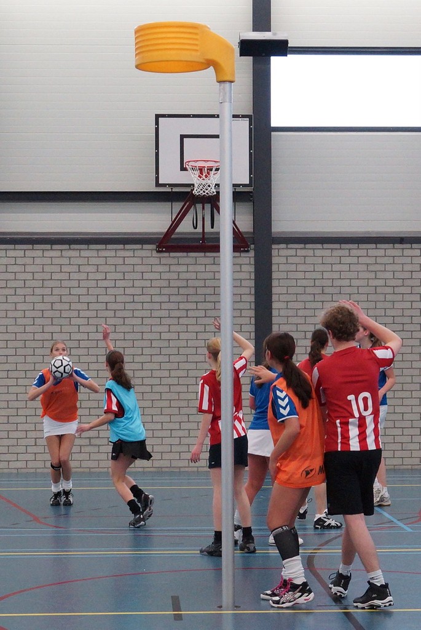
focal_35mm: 39
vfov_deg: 49.5
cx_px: 210
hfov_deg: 34.3
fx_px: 682
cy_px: 315
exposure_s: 1/320
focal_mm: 26
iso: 1250
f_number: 3.2
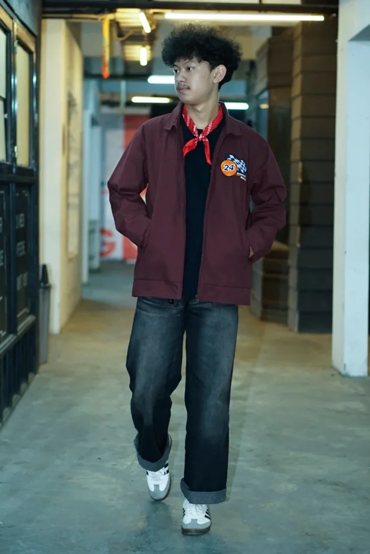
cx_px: 185
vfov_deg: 27.0
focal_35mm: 75
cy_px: 277
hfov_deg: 18.2
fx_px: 1156
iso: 500
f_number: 1.8
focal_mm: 50
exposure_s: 1/125
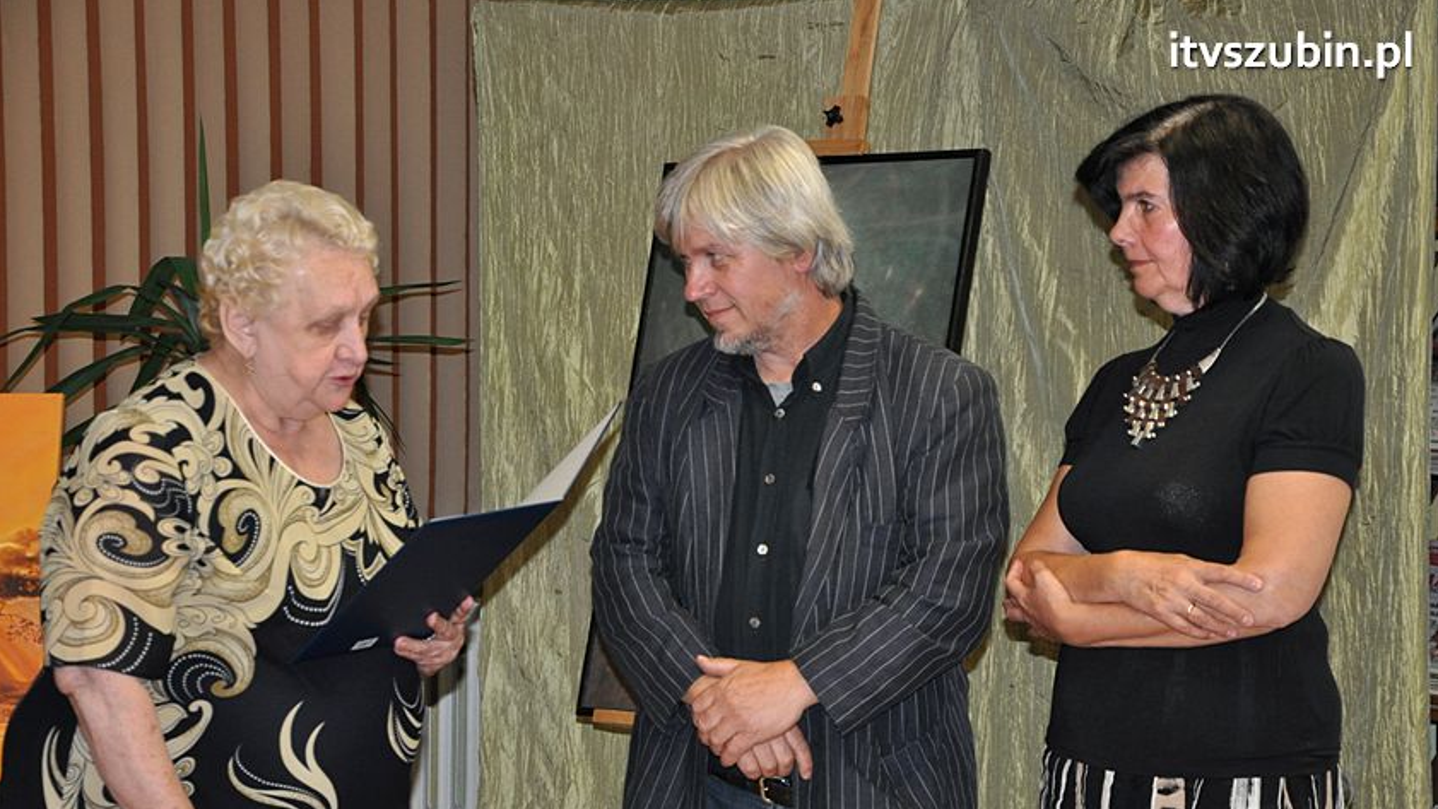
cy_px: 476
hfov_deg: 23.2
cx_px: 723
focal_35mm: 92
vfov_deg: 13.1
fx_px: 3508
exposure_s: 1/60
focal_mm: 58
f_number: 5
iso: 800
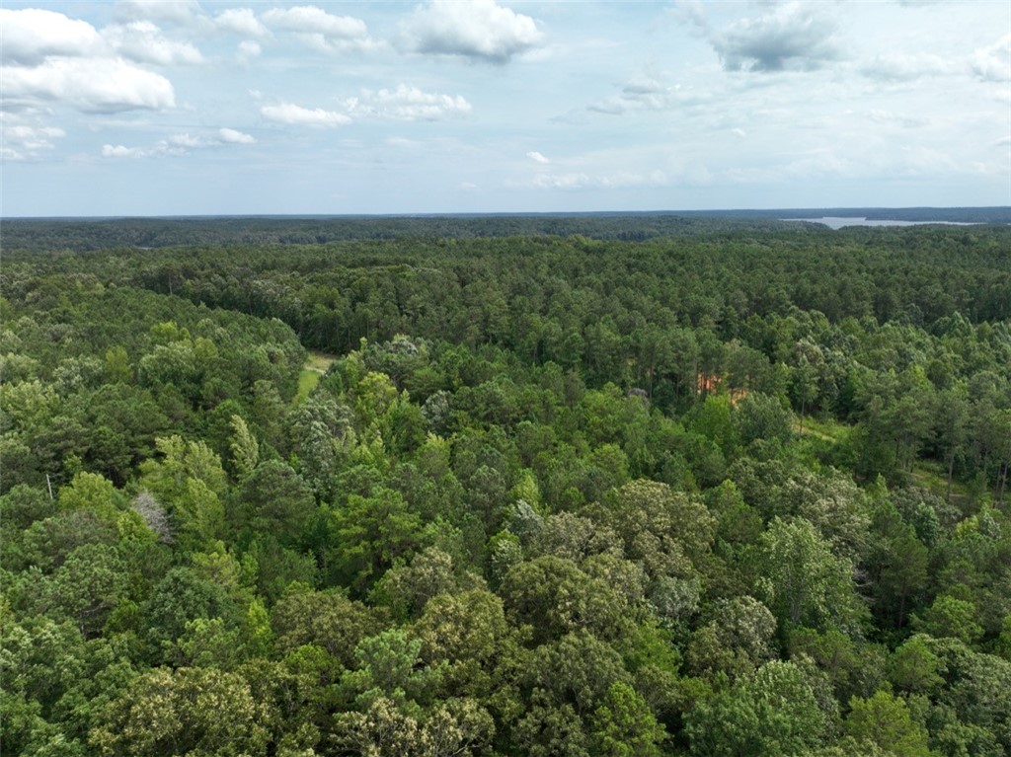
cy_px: 378
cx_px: 506
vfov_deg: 56.8
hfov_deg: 71.6
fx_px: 701
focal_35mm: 24
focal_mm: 12.29
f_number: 2.8
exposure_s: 1/240
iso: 110
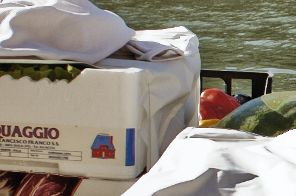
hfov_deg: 10.5
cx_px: 572
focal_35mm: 181
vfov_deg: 7.5
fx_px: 1486
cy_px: 155
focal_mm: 20
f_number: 7.1
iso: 200
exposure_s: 1/400
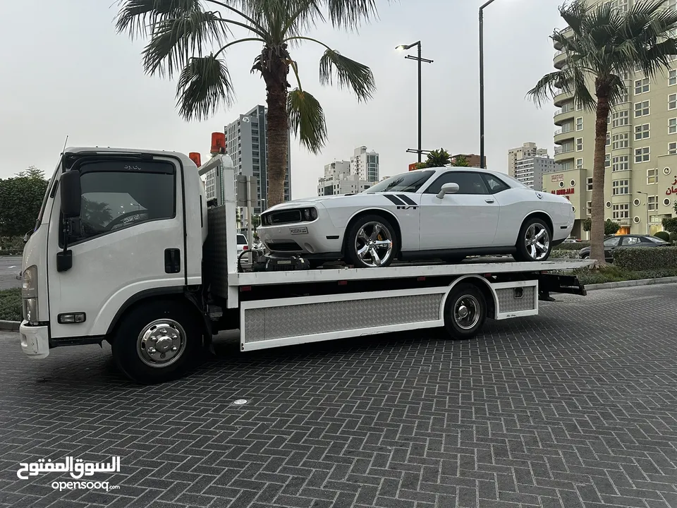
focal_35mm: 24
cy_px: 254
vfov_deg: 56.8
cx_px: 338
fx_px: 469
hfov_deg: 71.6
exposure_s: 1/100
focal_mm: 6.86
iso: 200
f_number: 1.78
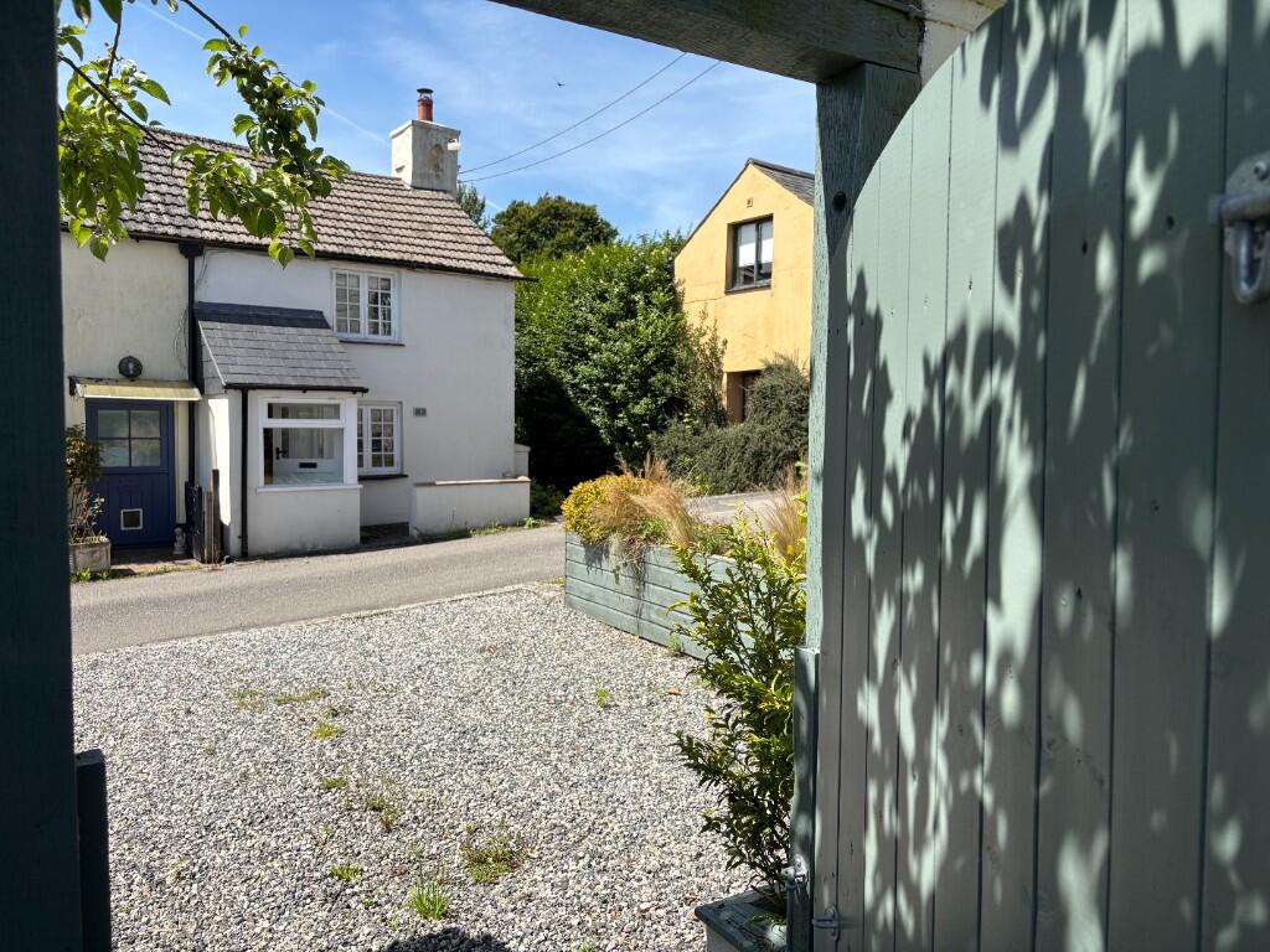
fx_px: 954
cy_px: 476
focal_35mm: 26
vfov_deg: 53.1
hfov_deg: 67.3
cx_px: 635
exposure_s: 1/2639
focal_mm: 5.96
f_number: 1.6
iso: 50
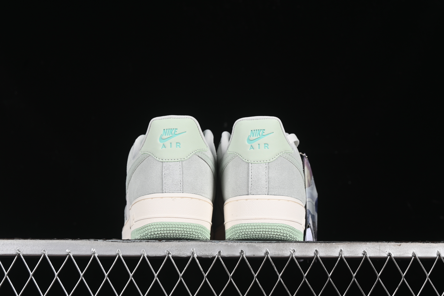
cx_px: 222
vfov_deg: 18.2
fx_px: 925
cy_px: 148
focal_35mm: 75
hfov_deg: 27.0
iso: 160
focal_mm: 50
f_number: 8
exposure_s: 1/80
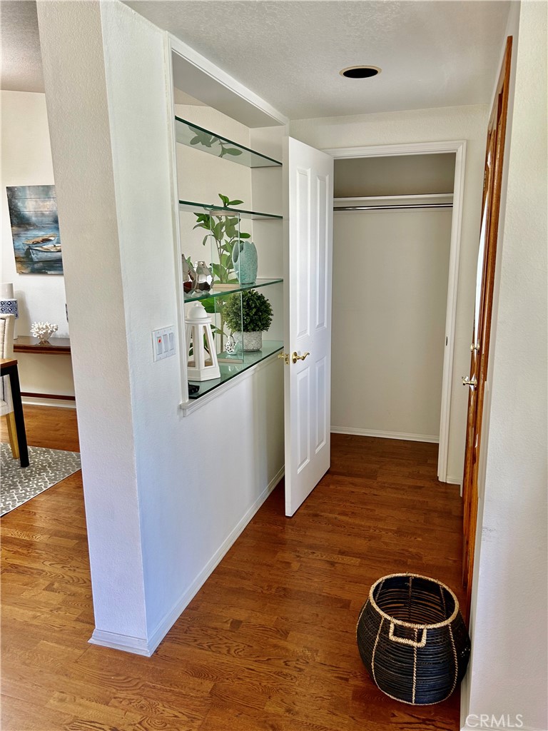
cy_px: 366
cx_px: 274
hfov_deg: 53.1
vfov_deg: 67.3
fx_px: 549
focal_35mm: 26
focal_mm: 5.7
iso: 80
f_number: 1.5
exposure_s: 1/60
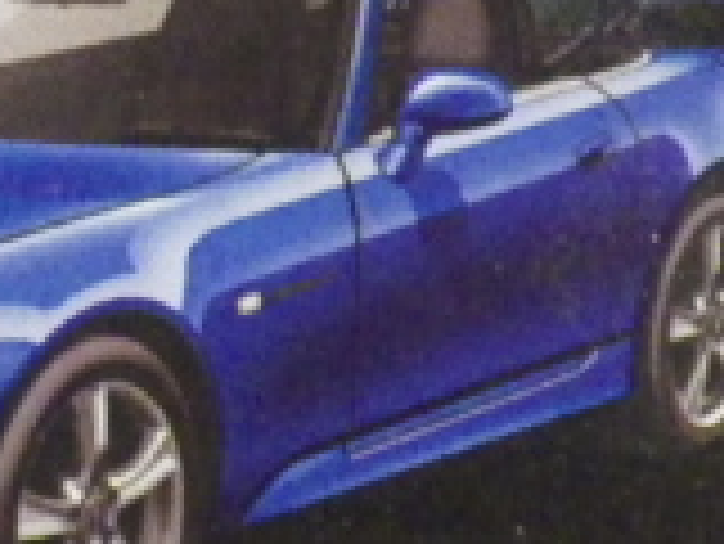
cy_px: 99
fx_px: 5902
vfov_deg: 5.3
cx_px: -310
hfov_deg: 6.9
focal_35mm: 282
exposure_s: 1/20
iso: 1600
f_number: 4.2
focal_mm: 12.8
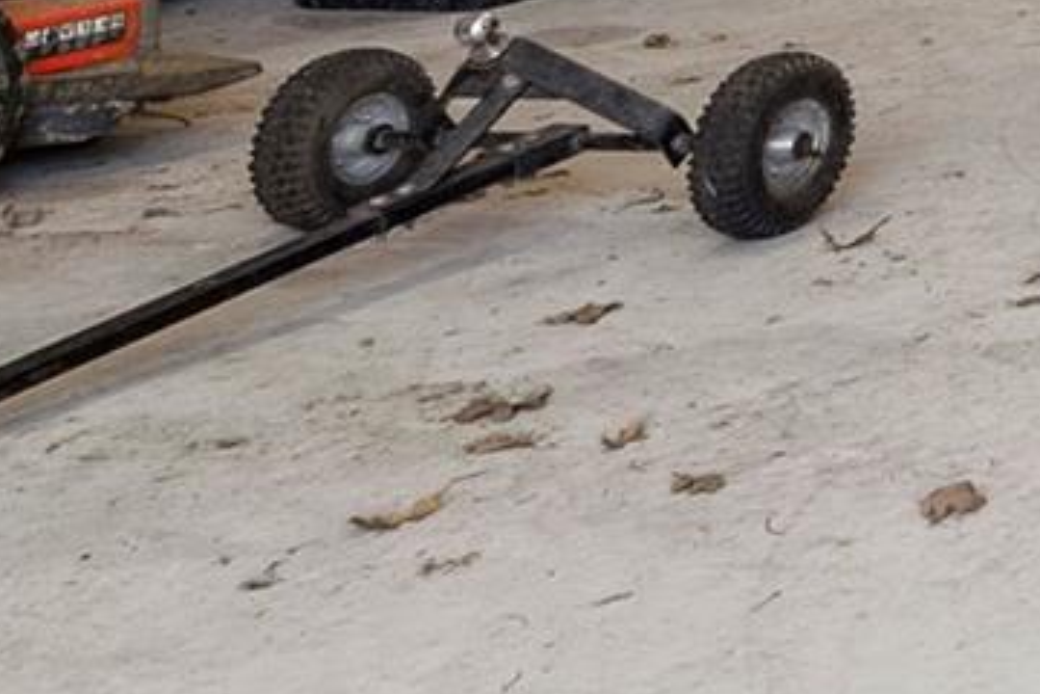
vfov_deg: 13.1
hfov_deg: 13.2
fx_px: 2629
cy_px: -681
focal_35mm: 91
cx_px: 2750
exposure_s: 1.6
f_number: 7.1
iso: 160
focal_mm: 16
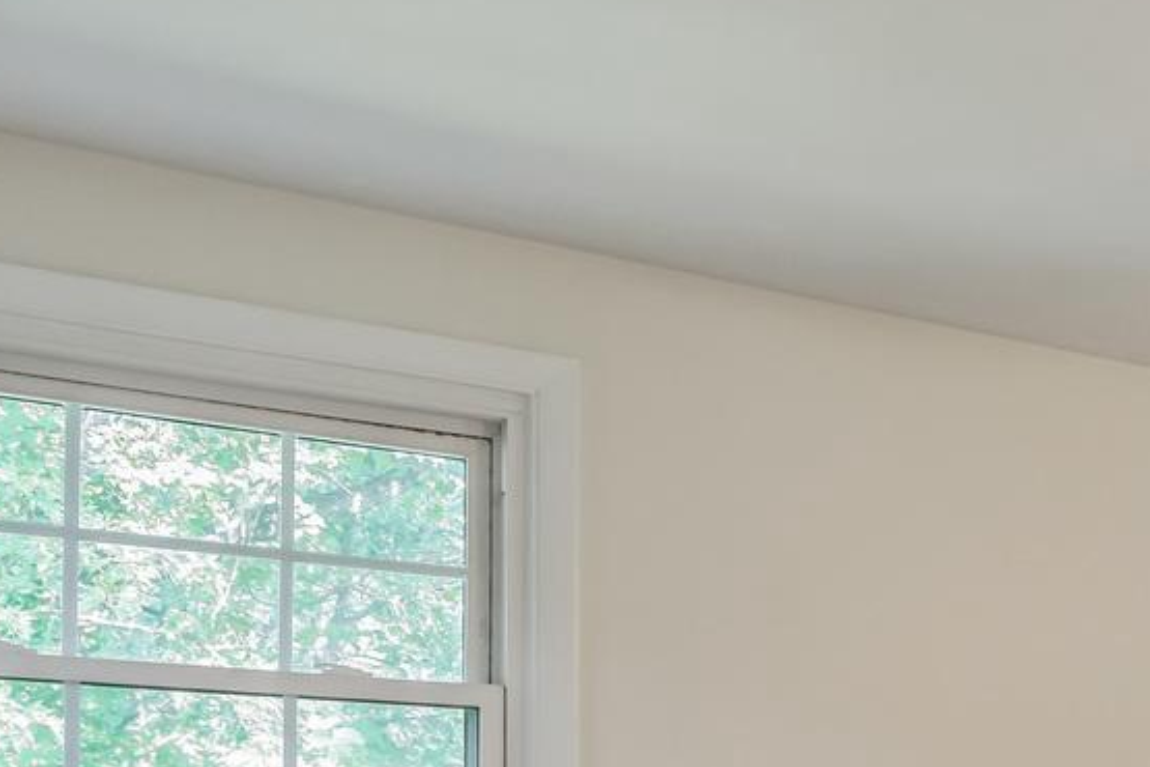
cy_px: 921
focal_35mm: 59
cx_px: 1463
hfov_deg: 28.4
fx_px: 1885
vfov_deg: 21.4
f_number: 6.3
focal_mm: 16
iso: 400
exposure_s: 1/50
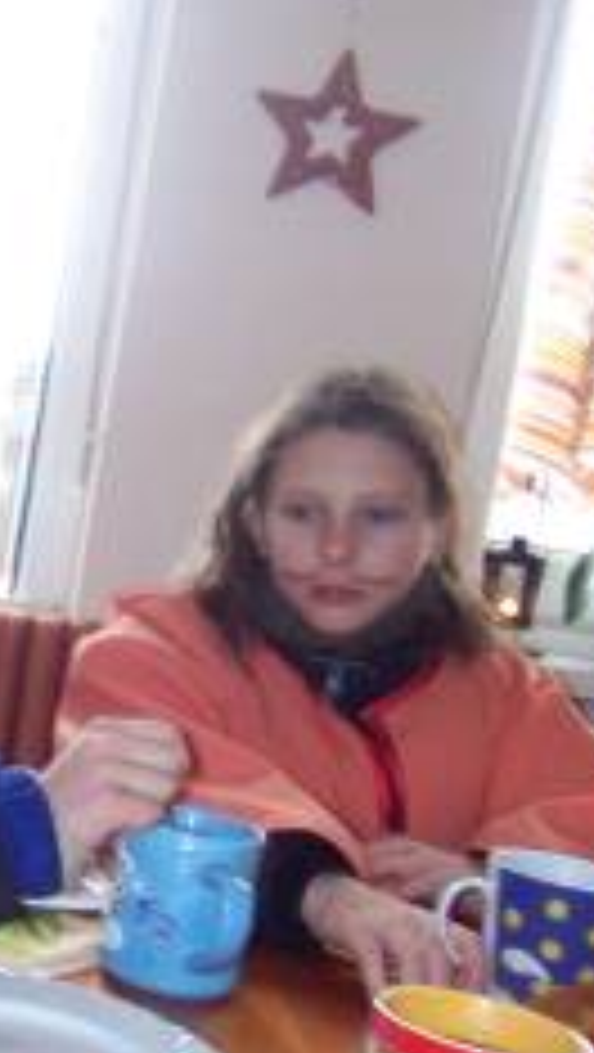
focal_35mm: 57
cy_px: 590
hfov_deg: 20.0
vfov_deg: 36.5
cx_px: -83
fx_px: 1593
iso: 200
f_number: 2.8
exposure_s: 1/30
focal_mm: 3.8
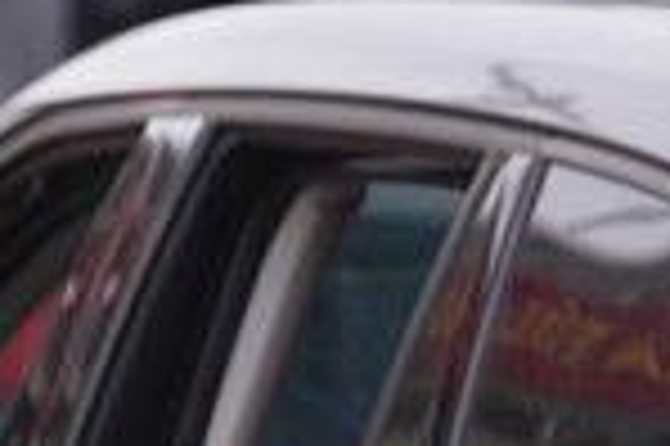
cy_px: 606
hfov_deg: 1.7
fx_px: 22755
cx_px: 2212
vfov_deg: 1.1
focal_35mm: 1224
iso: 320
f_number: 4
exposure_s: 1/400
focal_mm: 178
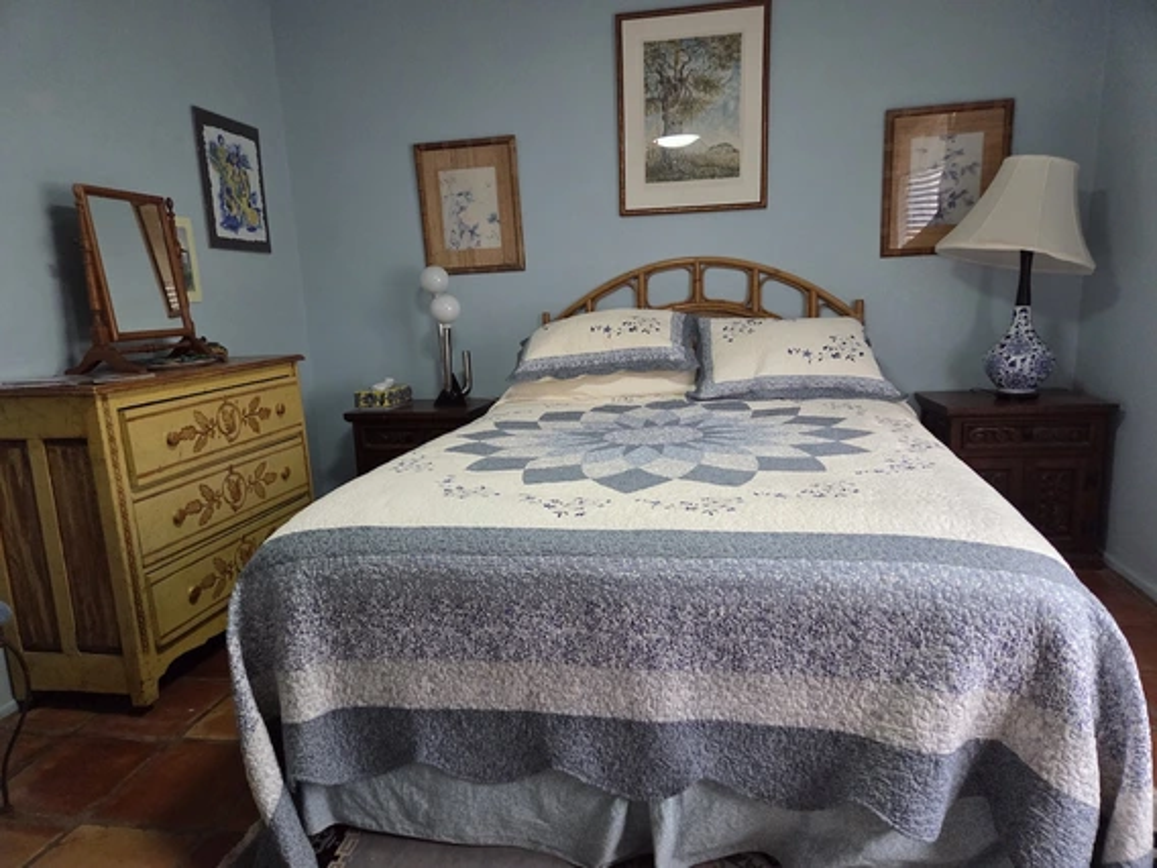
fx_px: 769
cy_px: 434
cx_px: 578
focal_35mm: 23
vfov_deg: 58.9
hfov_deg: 73.9
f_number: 1.8
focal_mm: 5.4
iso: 1000
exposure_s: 1/120
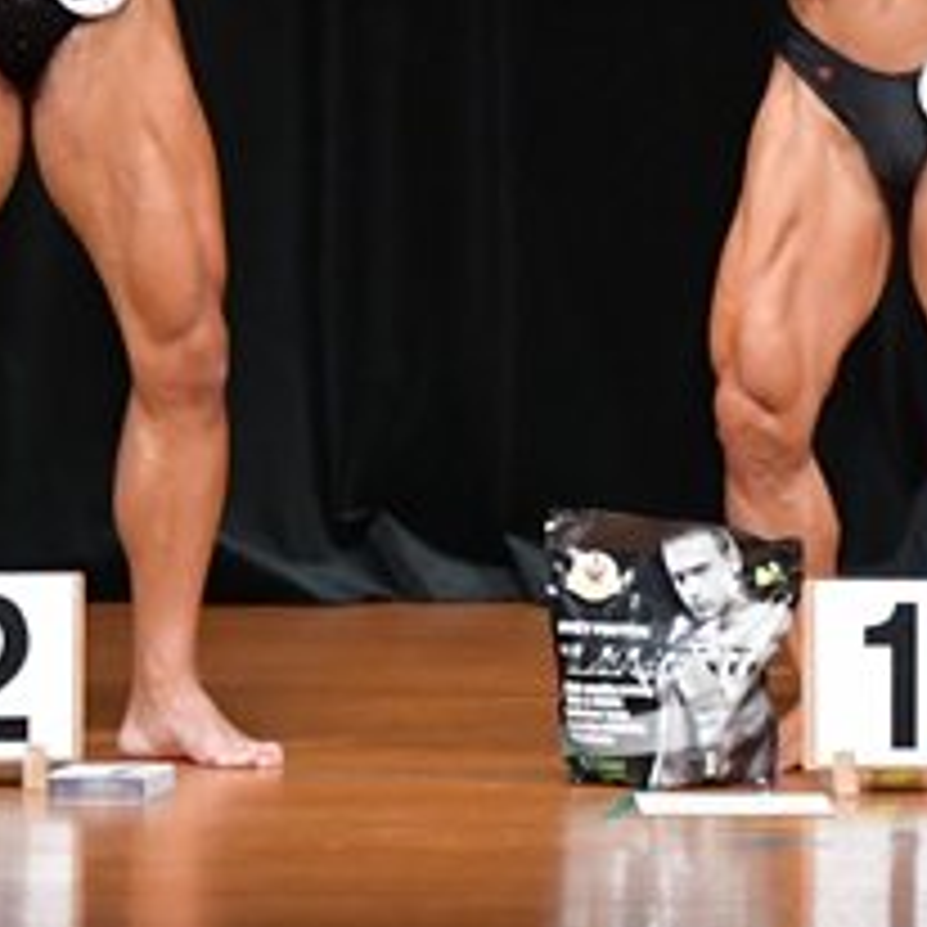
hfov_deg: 2.5
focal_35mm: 692
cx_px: 911
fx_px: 20966
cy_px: -72
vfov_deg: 2.5
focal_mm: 145
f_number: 5.6
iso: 5000
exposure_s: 1/400
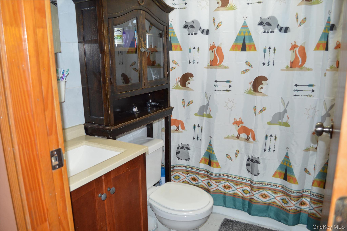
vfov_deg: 47.8
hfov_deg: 67.4
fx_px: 260
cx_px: 174
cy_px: 116
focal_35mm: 27
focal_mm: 18
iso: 560
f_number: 3.5
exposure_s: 1/60
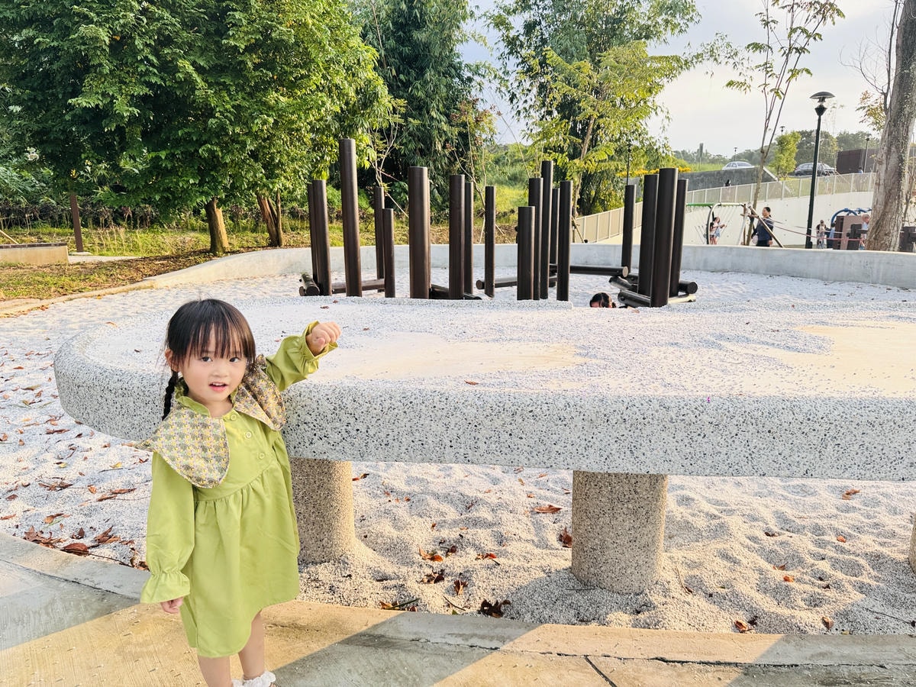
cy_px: 344
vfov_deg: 56.8
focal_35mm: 24
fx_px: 635
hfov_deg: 71.6
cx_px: 458
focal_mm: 6.76
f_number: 1.78
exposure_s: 1/412
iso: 80
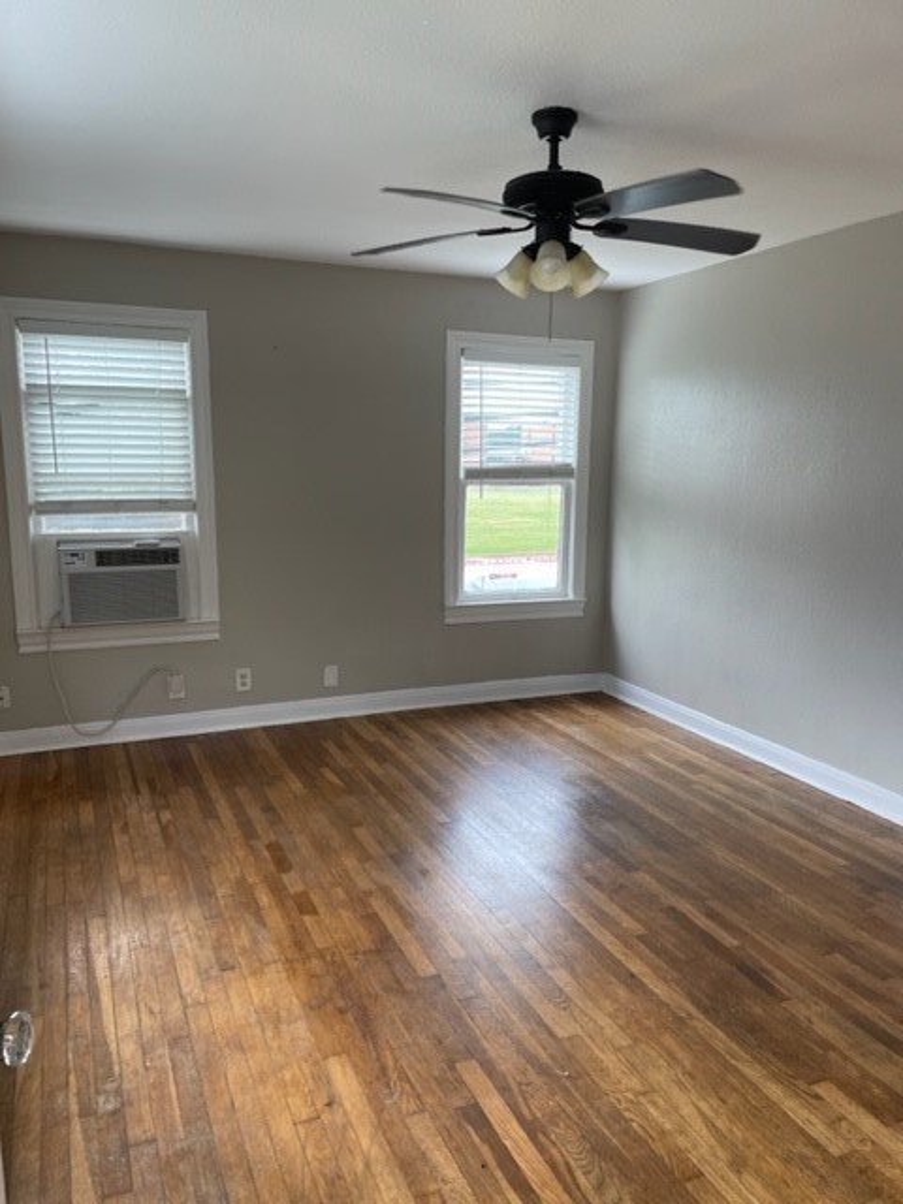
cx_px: 452
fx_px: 904
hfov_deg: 53.1
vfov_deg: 67.3
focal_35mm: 26
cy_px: 602
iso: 40
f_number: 1.6
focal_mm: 4.2
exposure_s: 1/121
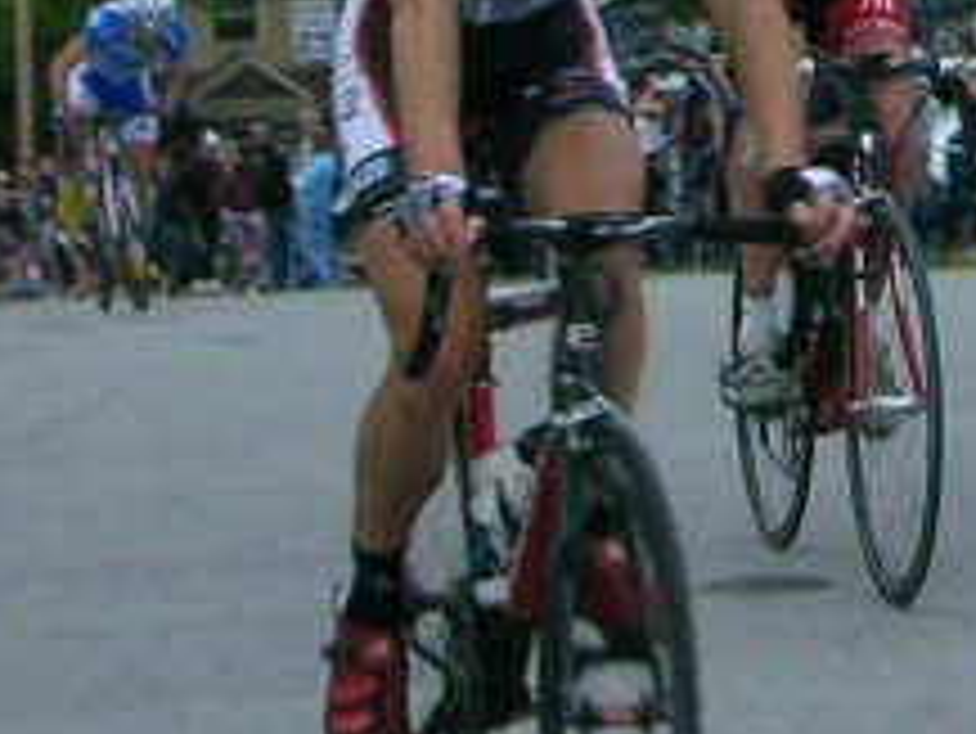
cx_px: 1250
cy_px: -225
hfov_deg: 9.0
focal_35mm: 217
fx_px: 6122
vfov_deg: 6.8
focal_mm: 7.7
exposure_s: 1/90.1
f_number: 9.9
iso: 50
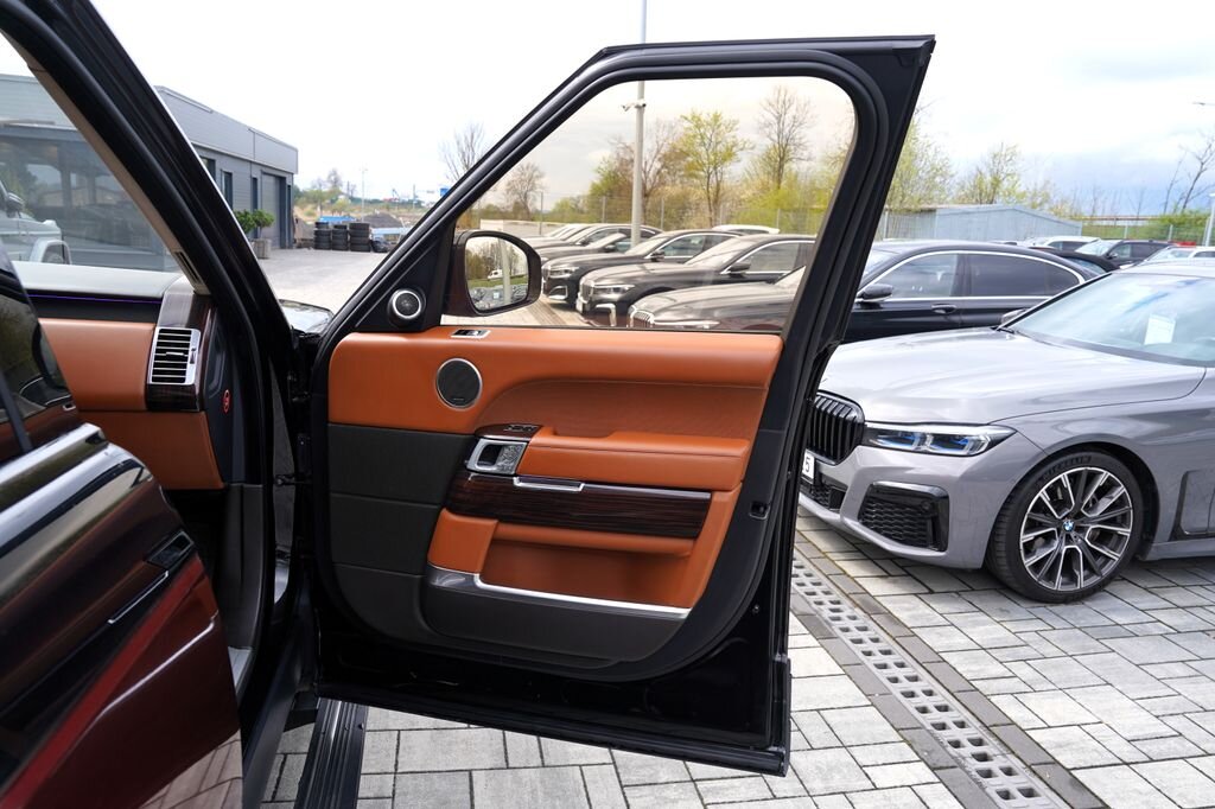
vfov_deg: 53.1
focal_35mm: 24
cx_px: 608
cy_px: 404
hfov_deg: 73.8
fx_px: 810
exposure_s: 1/160
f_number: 6.3
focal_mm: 24
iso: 100
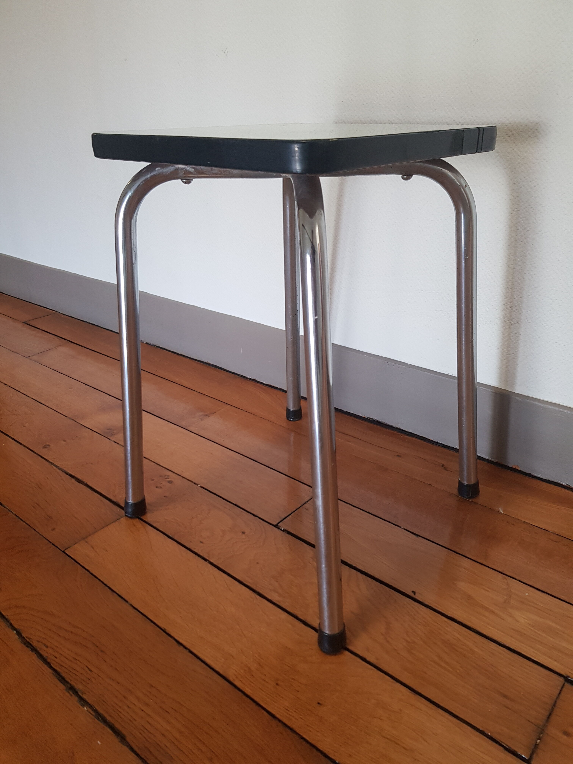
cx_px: 286
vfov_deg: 67.3
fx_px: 574
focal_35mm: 26
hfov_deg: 53.1
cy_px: 382
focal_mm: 4.2
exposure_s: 1/50
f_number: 1.7
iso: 125
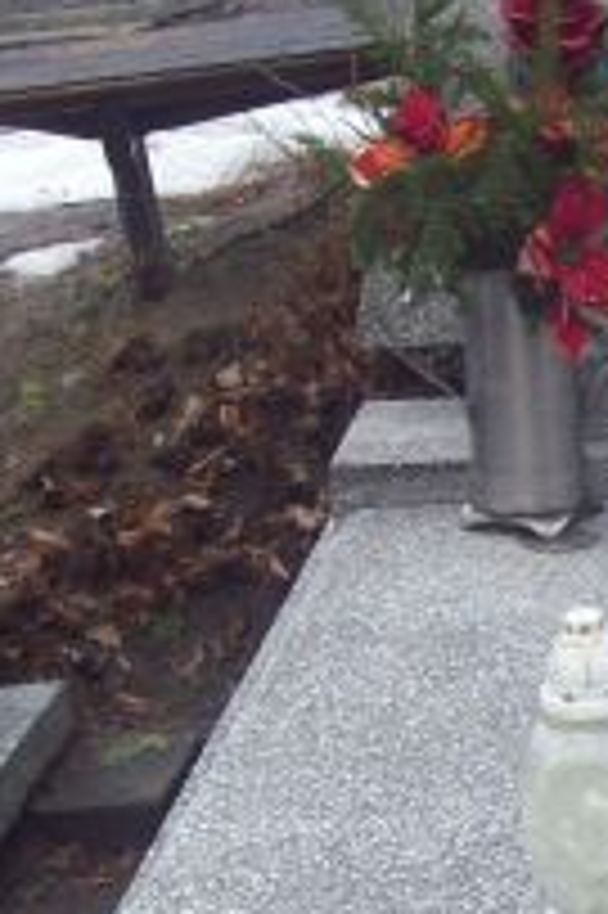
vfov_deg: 17.3
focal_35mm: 118
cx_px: 676
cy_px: 554
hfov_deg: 11.4
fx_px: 2994
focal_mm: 6
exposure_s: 1/108
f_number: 2.7
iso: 80
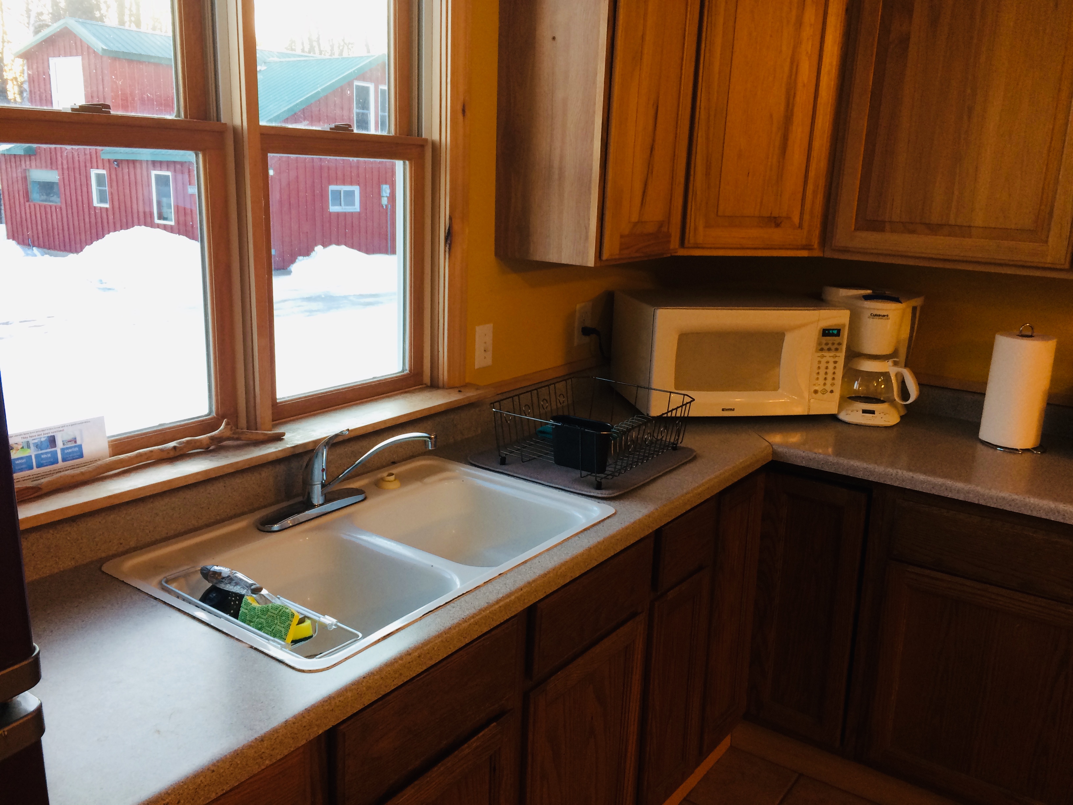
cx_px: 536
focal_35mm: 29
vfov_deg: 48.2
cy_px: 402
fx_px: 899
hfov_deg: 61.7
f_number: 2.2
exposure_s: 1/30
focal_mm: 4.15
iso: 50
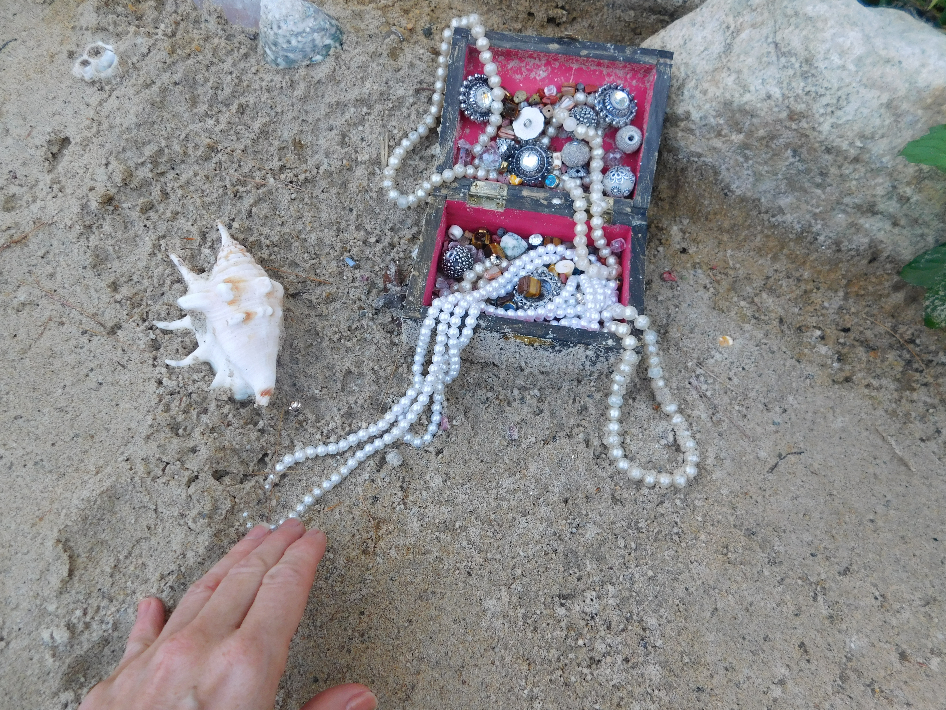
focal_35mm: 23
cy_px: 355
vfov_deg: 58.9
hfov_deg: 73.9
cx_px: 473
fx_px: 629
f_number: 3
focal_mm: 4
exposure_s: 1/100
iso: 125
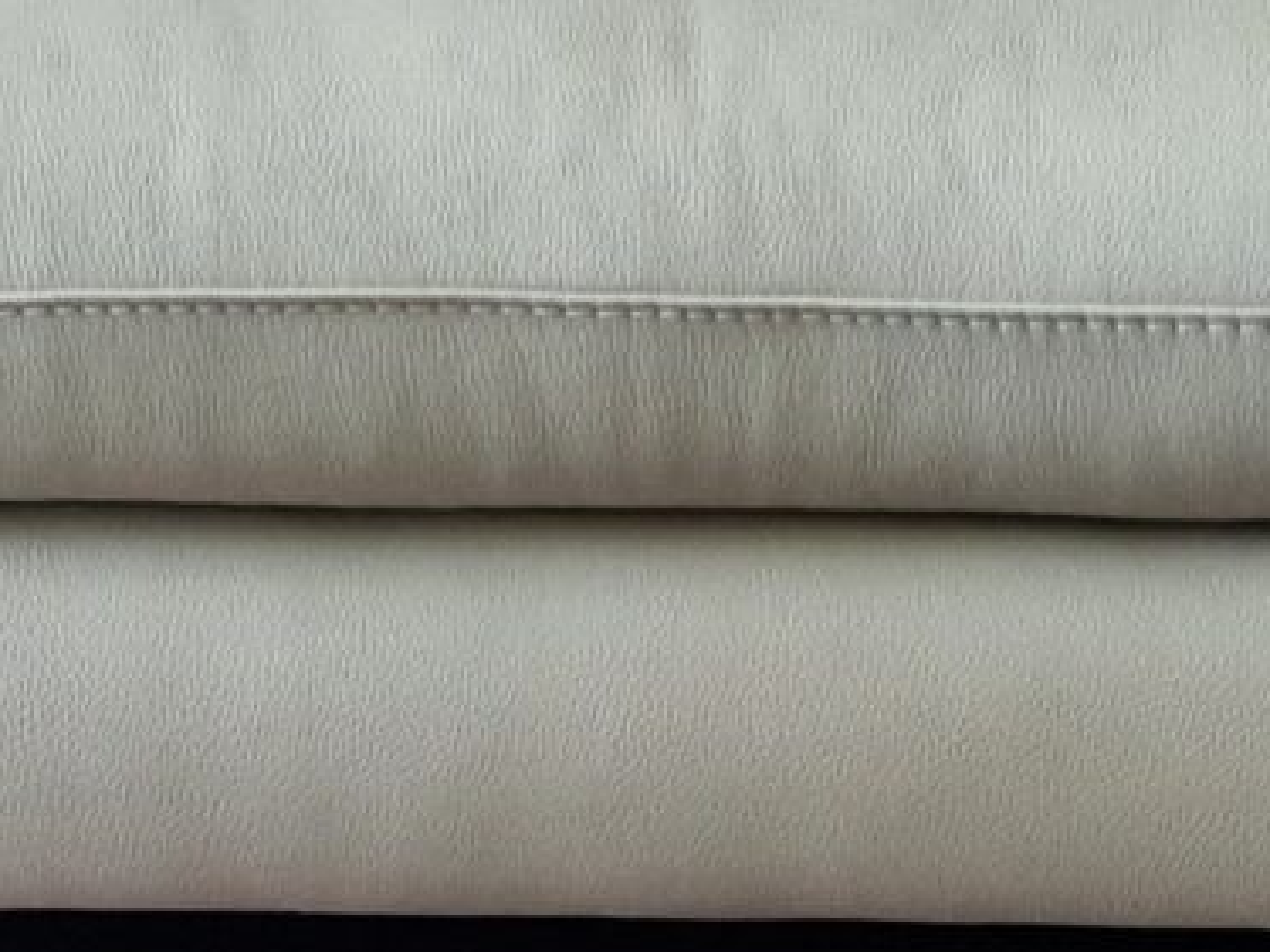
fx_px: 5758
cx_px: 965
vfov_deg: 9.4
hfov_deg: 12.5
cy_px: 1057
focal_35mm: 157
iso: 500
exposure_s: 1/120
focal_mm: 5.54
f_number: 1.8
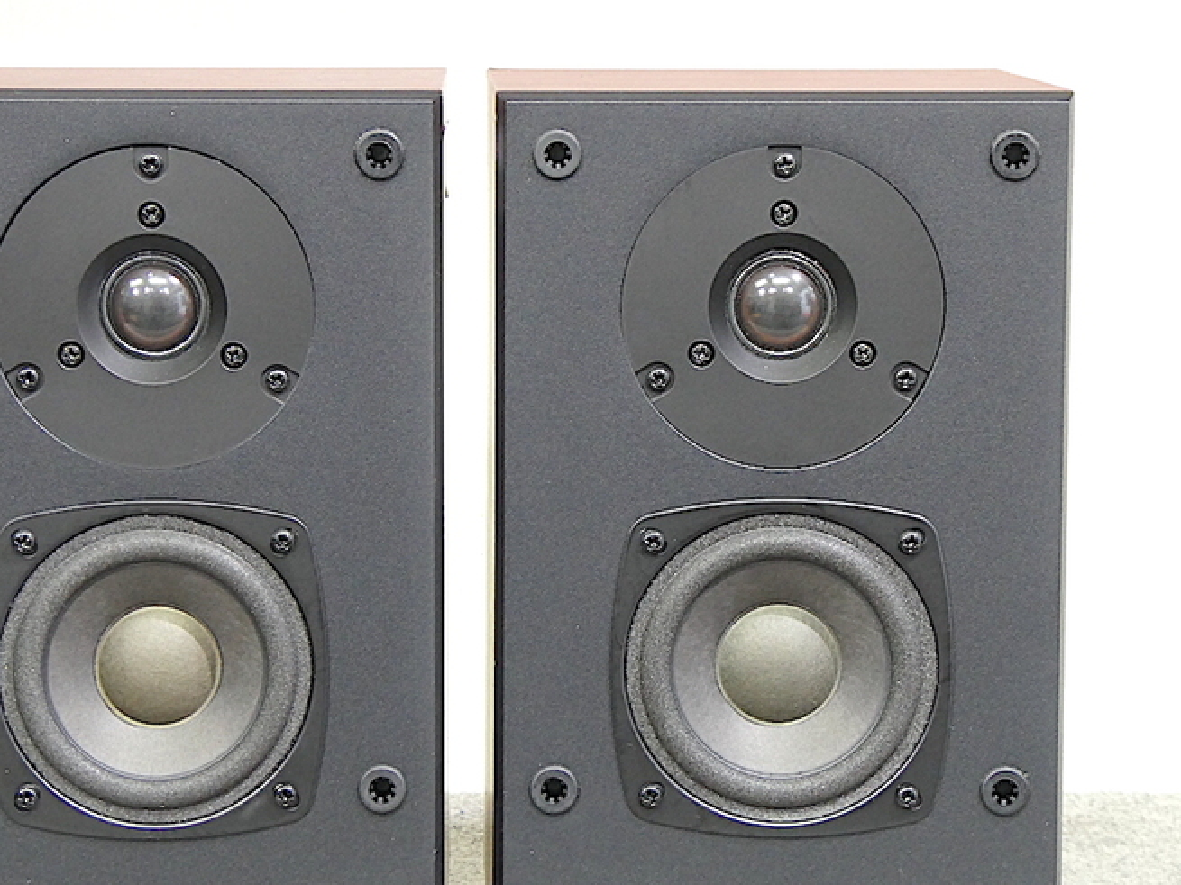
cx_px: 462
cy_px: 528
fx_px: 4503
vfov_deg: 11.2
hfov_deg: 14.9
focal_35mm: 132
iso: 200
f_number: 4.9
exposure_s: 1/2.5
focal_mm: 16.1
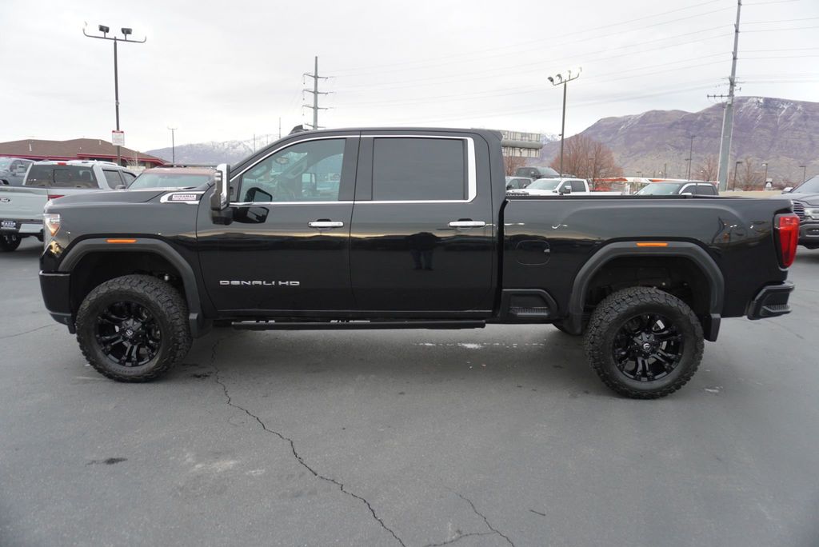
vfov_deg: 53.2
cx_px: 410
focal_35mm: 24
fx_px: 546
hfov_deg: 73.7
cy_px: 274
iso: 400
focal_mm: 16
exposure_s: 1/60
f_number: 4
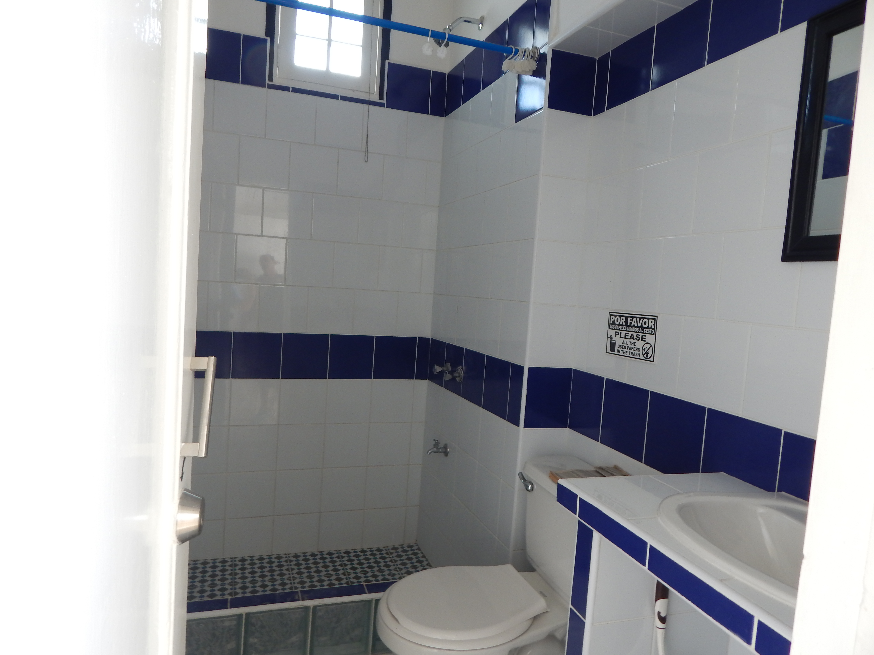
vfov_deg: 61.1
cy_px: 328
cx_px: 437
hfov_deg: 76.4
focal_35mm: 22
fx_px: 555
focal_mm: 4
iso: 125
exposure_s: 1/40
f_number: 3
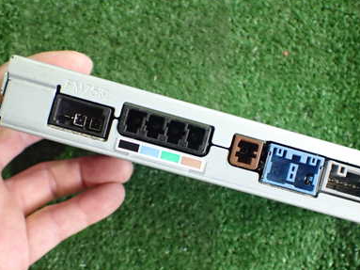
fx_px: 489
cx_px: 203
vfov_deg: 30.8
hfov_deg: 40.4
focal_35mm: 47
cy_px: 155
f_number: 2.3
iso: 640
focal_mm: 5.4
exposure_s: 1/125
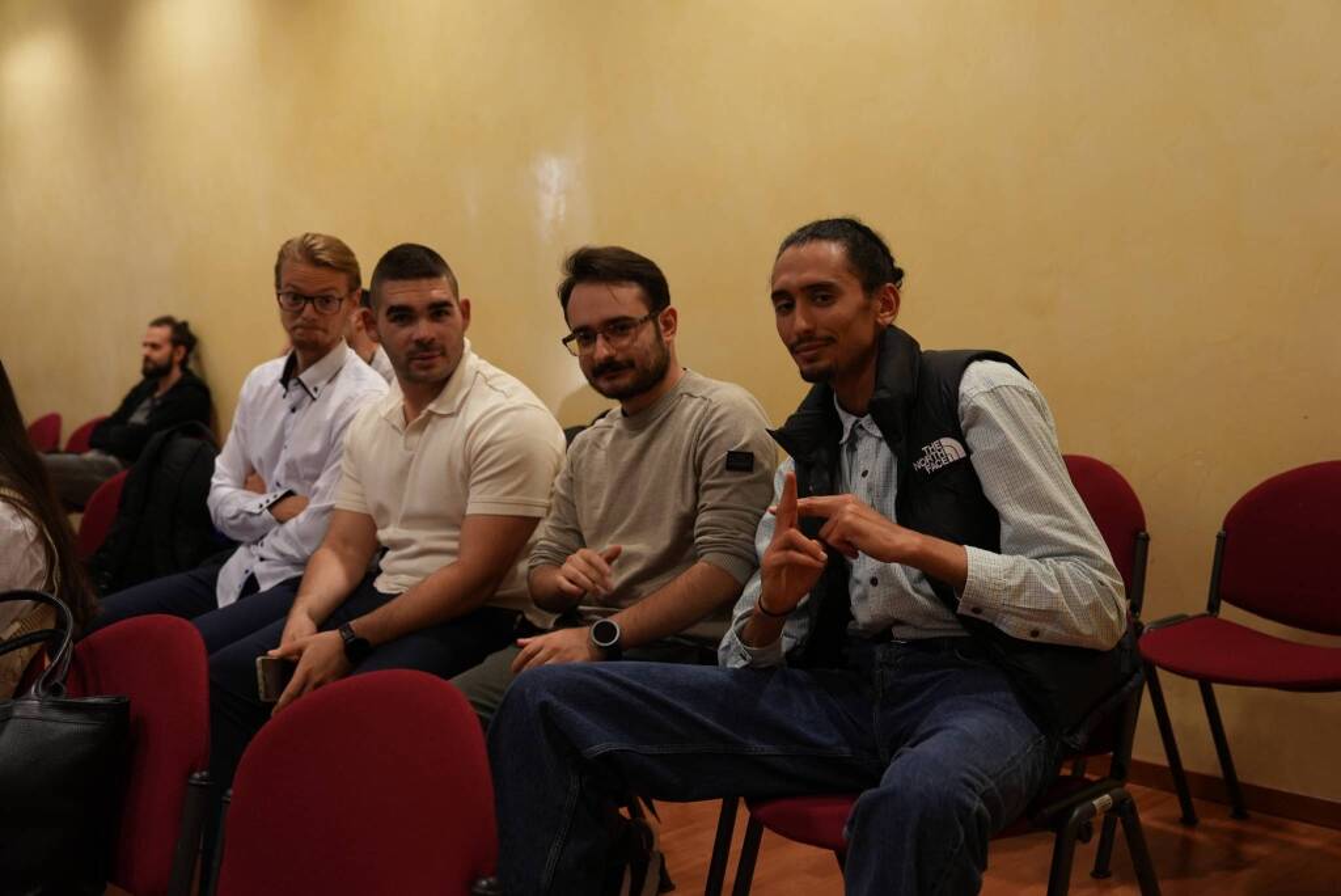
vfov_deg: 31.9
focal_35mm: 42
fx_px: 1565
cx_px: 670
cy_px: 448
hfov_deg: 46.4
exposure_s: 1/100
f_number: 4
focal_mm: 42
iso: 1600
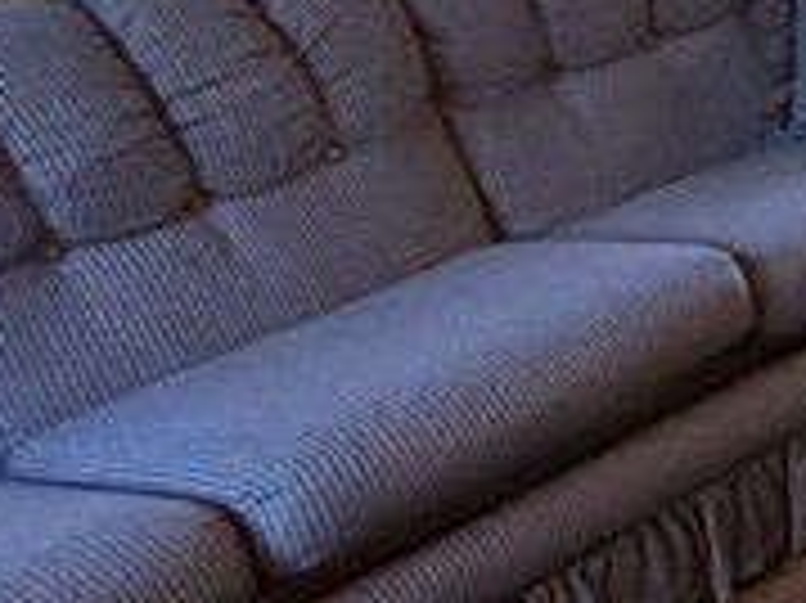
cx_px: 1990
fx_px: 1861
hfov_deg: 14.5
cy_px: -189
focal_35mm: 80
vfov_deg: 17.3
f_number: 2.2
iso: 500
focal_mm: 2.22
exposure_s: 1/60
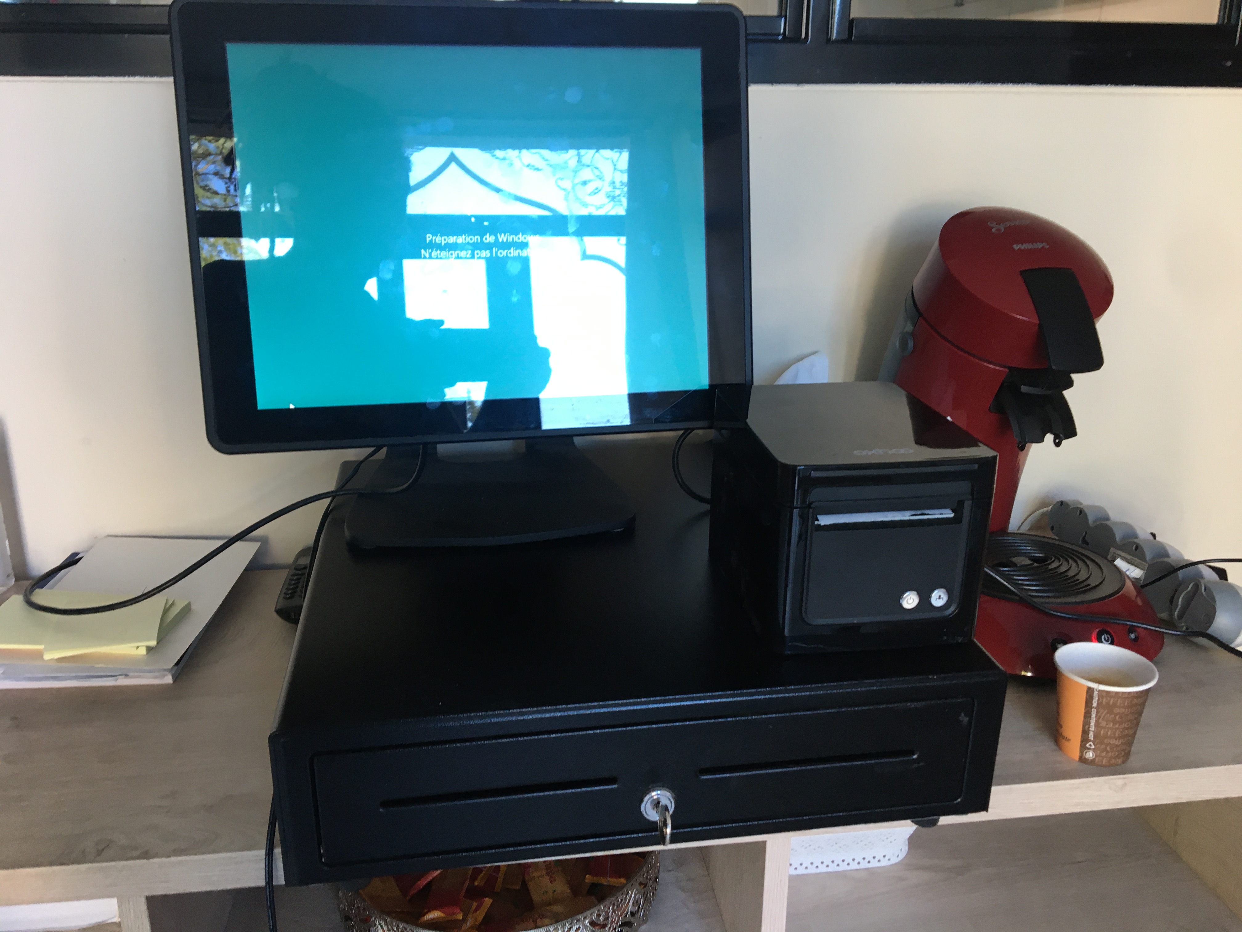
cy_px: 466
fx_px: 1041
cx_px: 621
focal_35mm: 29
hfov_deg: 61.7
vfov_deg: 48.2
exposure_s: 1/33
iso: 64
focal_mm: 4.15
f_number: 2.2
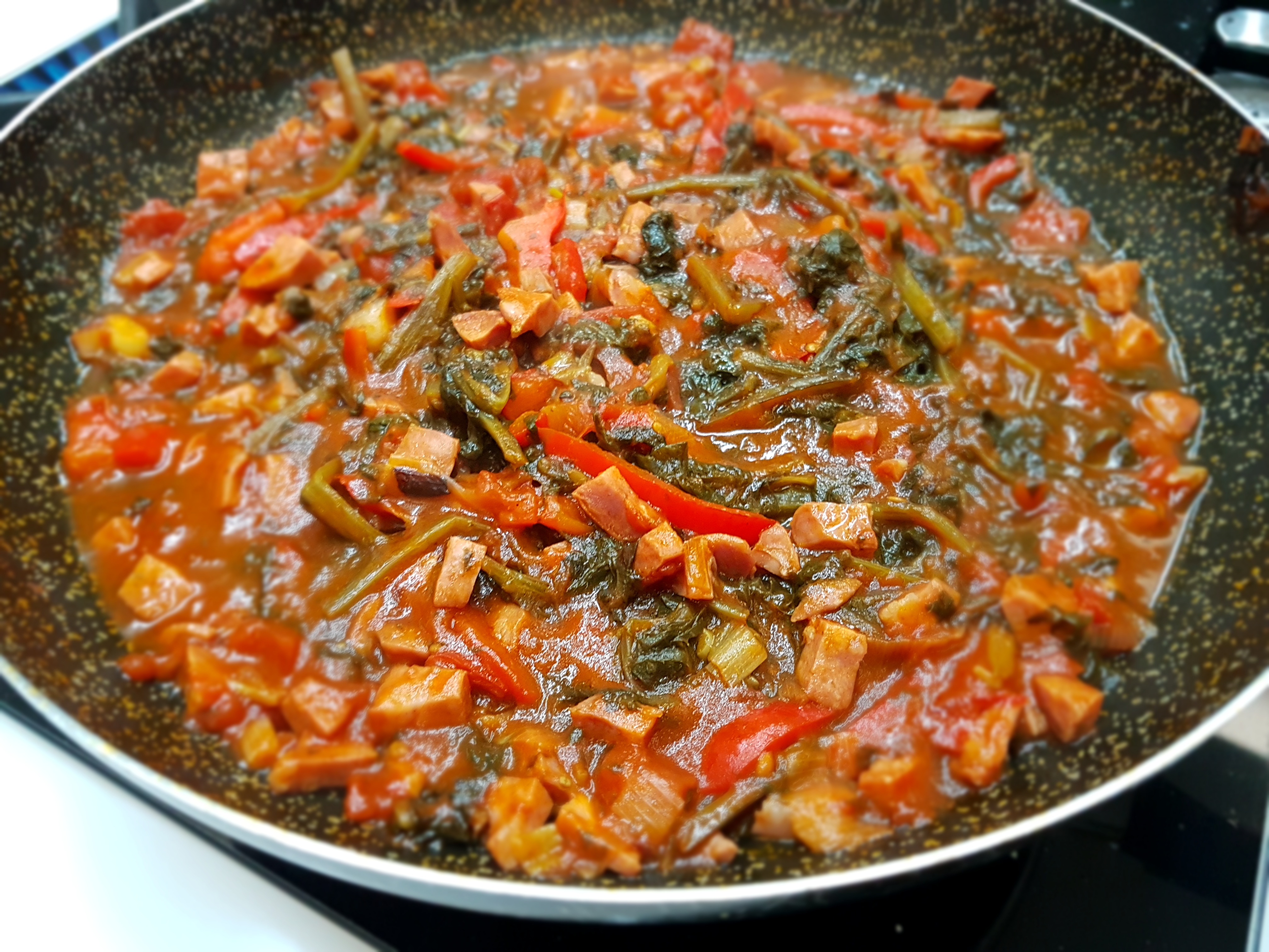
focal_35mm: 26
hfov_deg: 67.3
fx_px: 953
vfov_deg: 53.1
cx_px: 634
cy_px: 476
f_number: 1.7
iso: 160
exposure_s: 1/25
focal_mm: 4.2
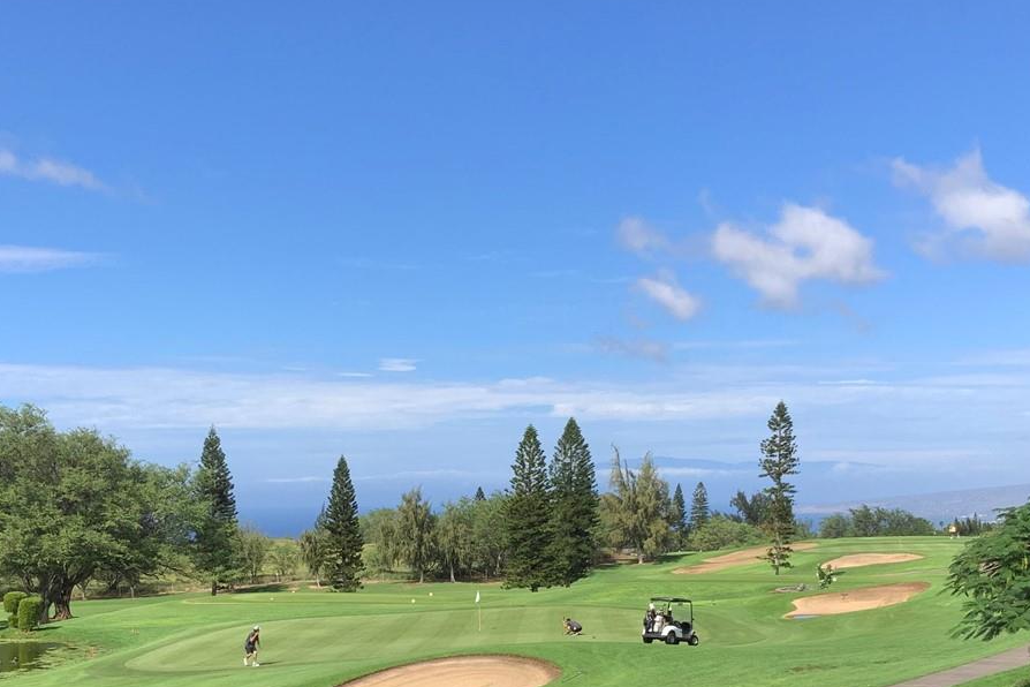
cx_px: 490
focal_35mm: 54
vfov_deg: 24.5
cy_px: 583
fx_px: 1545
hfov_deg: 36.9
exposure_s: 1/2141
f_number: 1.8
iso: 16
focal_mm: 3
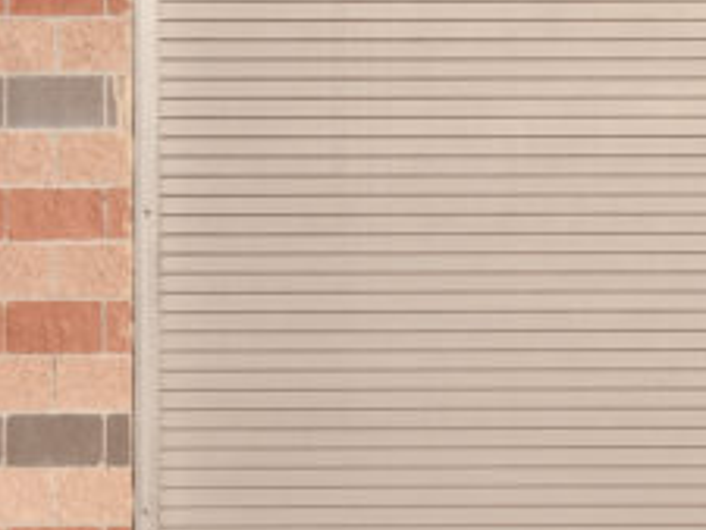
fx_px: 2612
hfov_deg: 15.2
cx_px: 681
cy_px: 274
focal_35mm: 128
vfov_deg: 11.6
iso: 200
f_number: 6.3
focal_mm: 50
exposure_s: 1/1600
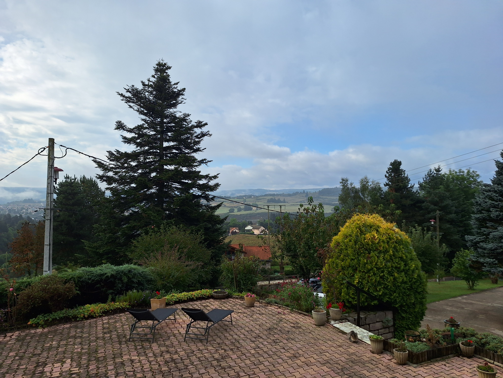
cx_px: 252
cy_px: 189
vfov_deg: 58.9
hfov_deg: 73.9
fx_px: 334
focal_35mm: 23
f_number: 1.8
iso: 40
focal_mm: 5.54
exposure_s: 1/2532
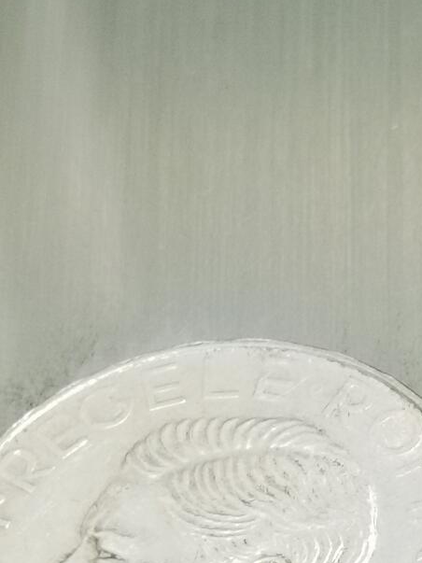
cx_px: 287
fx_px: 3203
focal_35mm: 197
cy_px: 668
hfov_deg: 7.5
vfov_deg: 9.9
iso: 160
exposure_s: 1/100
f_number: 1.9
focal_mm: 6.67
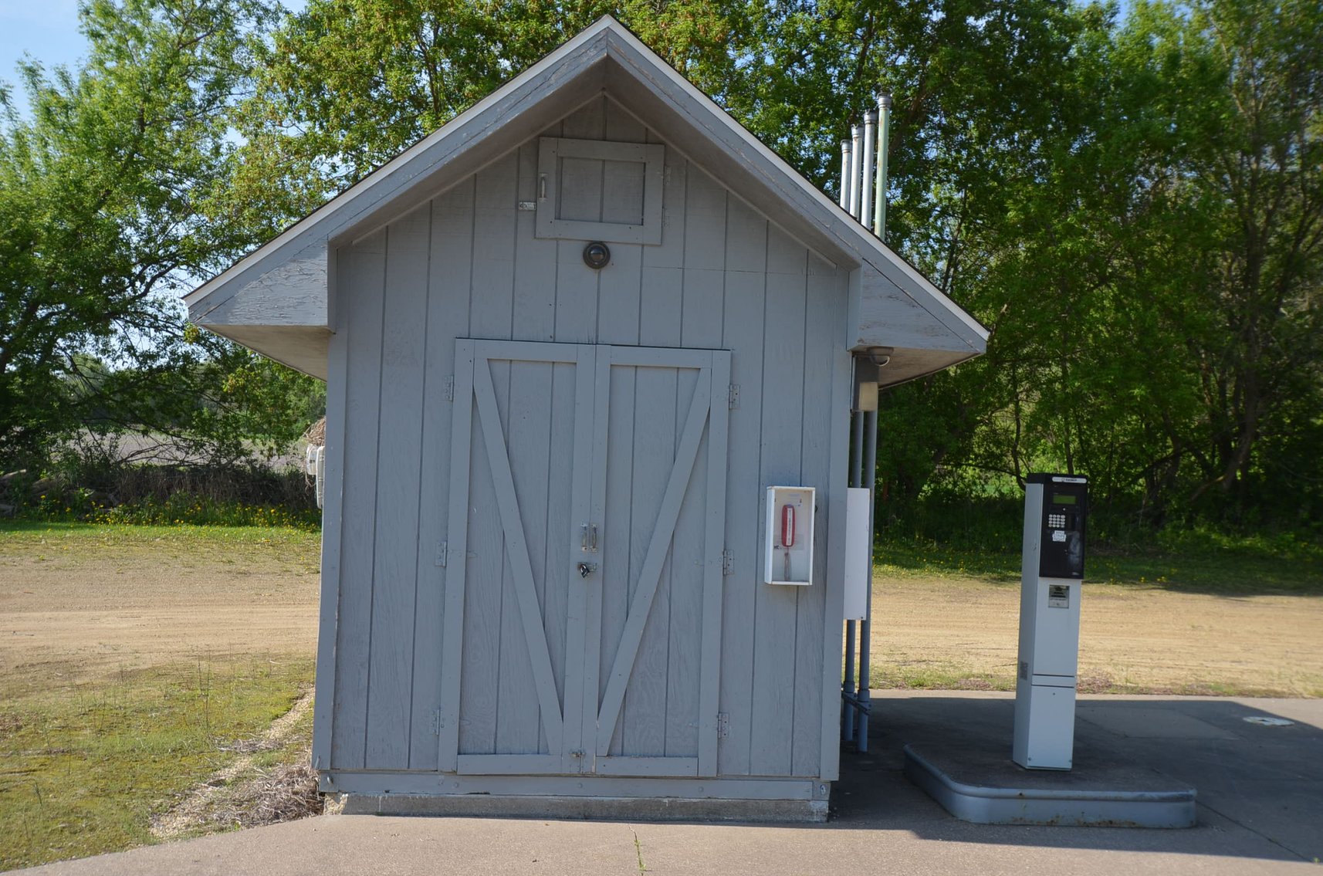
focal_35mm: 36
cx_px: 662
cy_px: 438
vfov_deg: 36.7
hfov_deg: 53.2
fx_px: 1320
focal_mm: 24
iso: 200
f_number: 8
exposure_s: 1/250
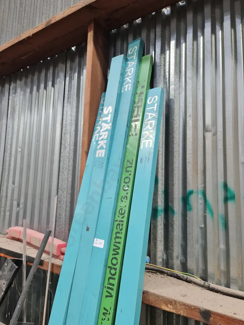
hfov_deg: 54.9
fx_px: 235
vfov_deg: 69.4
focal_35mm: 25
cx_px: 122
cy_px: 162
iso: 250
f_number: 1.8
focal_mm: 7
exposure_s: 1/100
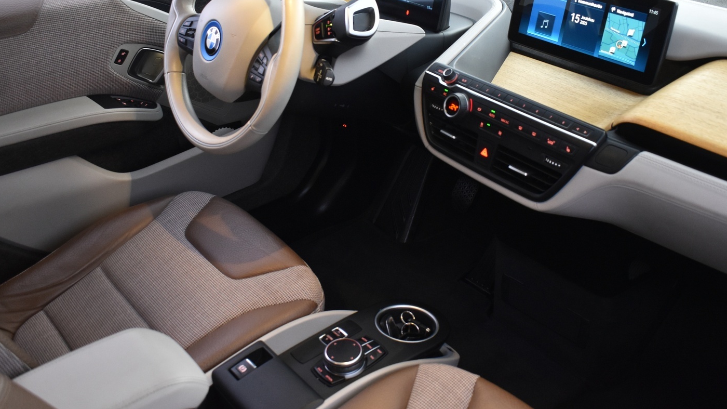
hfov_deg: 50.5
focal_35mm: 40
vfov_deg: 29.6
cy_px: 162
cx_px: 365
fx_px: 771
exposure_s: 1/10
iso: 1250
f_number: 5
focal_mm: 22
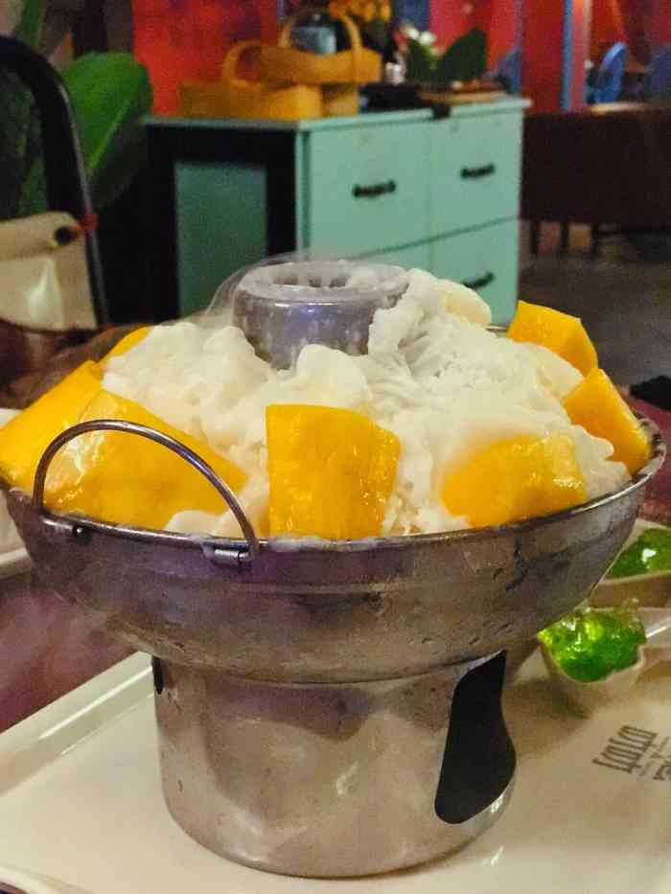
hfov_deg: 25.7
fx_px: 1473
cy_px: 447
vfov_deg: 33.8
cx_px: 336
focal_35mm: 57
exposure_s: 1/50
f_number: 2.8
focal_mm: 6.6
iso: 1250
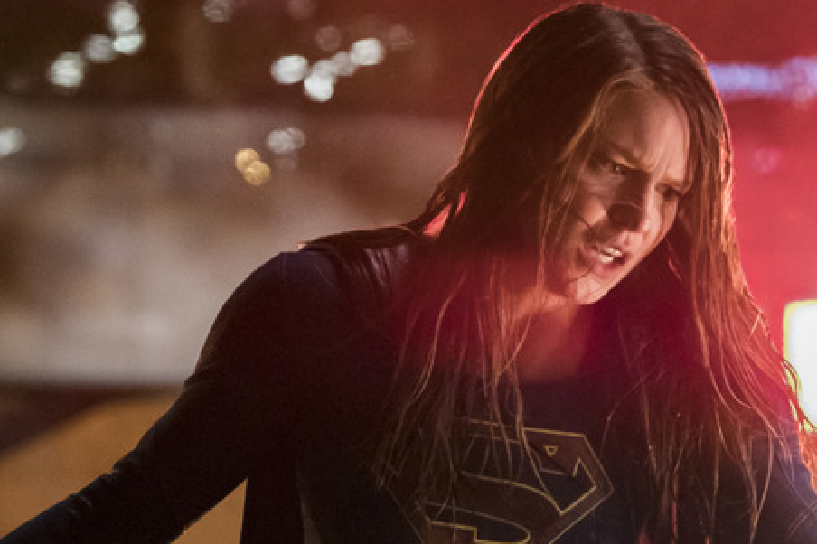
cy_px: 331
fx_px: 5127
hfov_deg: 9.1
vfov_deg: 6.1
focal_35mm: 226
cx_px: 696
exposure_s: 1/250
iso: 8000
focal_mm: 87.1
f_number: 3.6
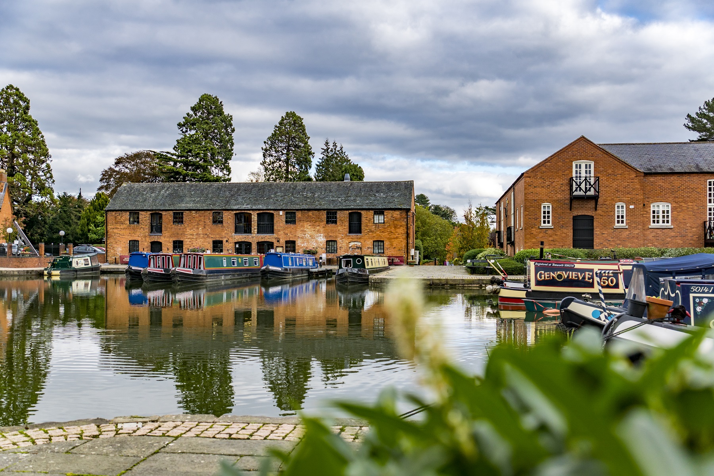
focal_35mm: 36
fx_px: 714
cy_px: 238
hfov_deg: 53.1
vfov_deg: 36.9
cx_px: 357
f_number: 3.2
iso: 160
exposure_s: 1/640
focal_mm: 24
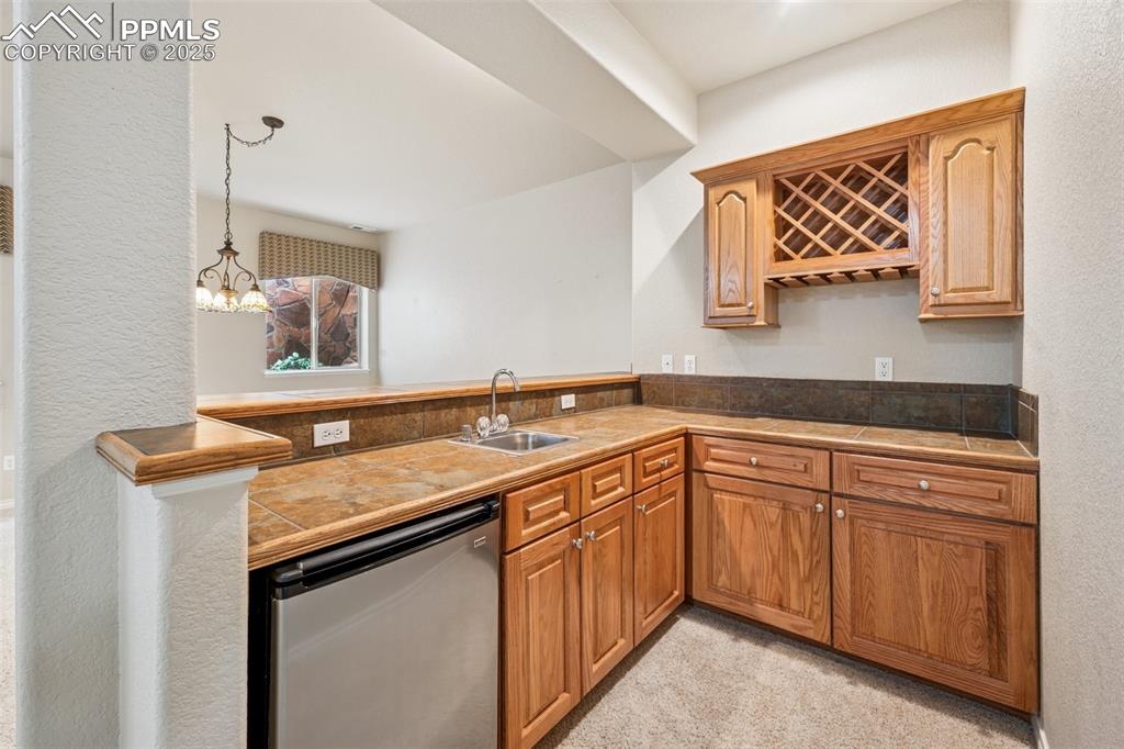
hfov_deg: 100.4
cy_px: 374
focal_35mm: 15
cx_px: 562
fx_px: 468
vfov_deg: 77.3
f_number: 11
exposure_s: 4
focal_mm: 15
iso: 100
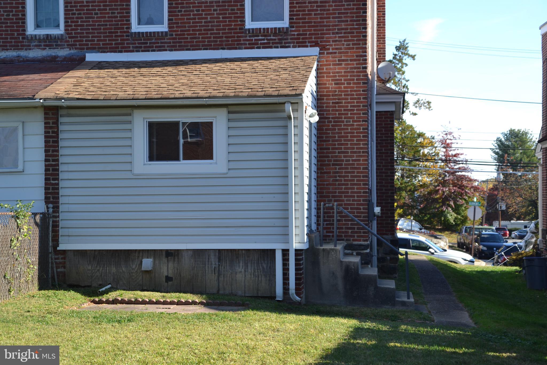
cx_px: 274
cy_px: 182
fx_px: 866
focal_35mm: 57
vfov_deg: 23.8
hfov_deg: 35.1
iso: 100
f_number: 5.6
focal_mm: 38
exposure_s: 1/125
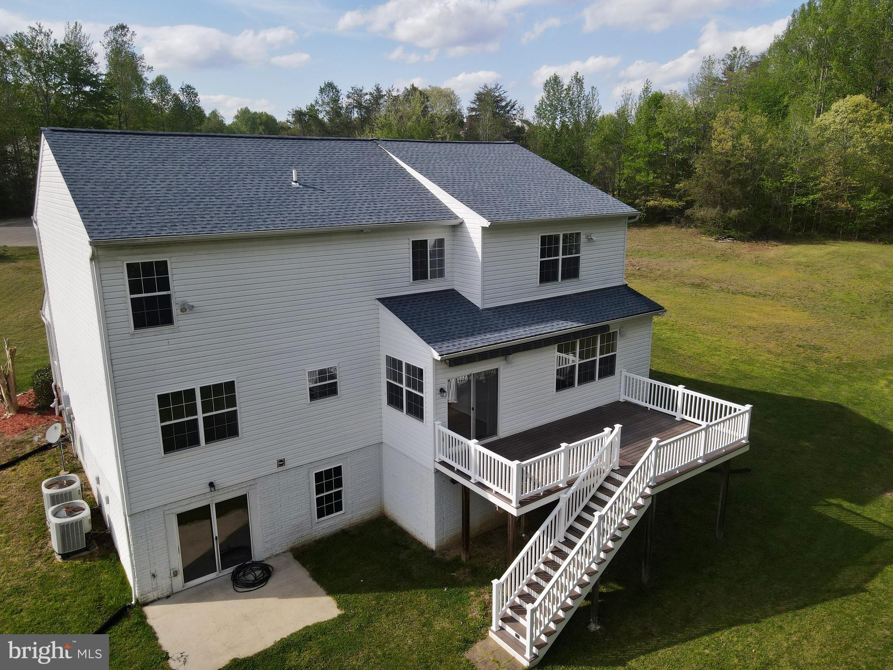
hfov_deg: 71.6
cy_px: 335
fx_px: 619
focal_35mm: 24
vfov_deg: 56.8
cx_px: 446
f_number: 2.8
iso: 100
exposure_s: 1/725
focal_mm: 4.5
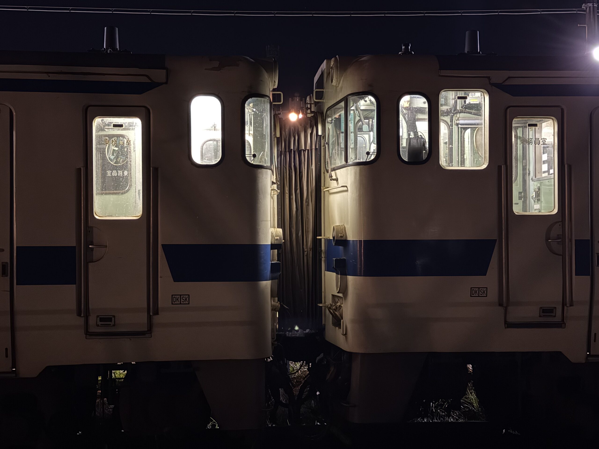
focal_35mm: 48
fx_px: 831
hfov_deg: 39.7
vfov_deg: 30.3
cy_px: 224
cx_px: 300
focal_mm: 6.76
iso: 400
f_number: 1.78
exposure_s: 1/5
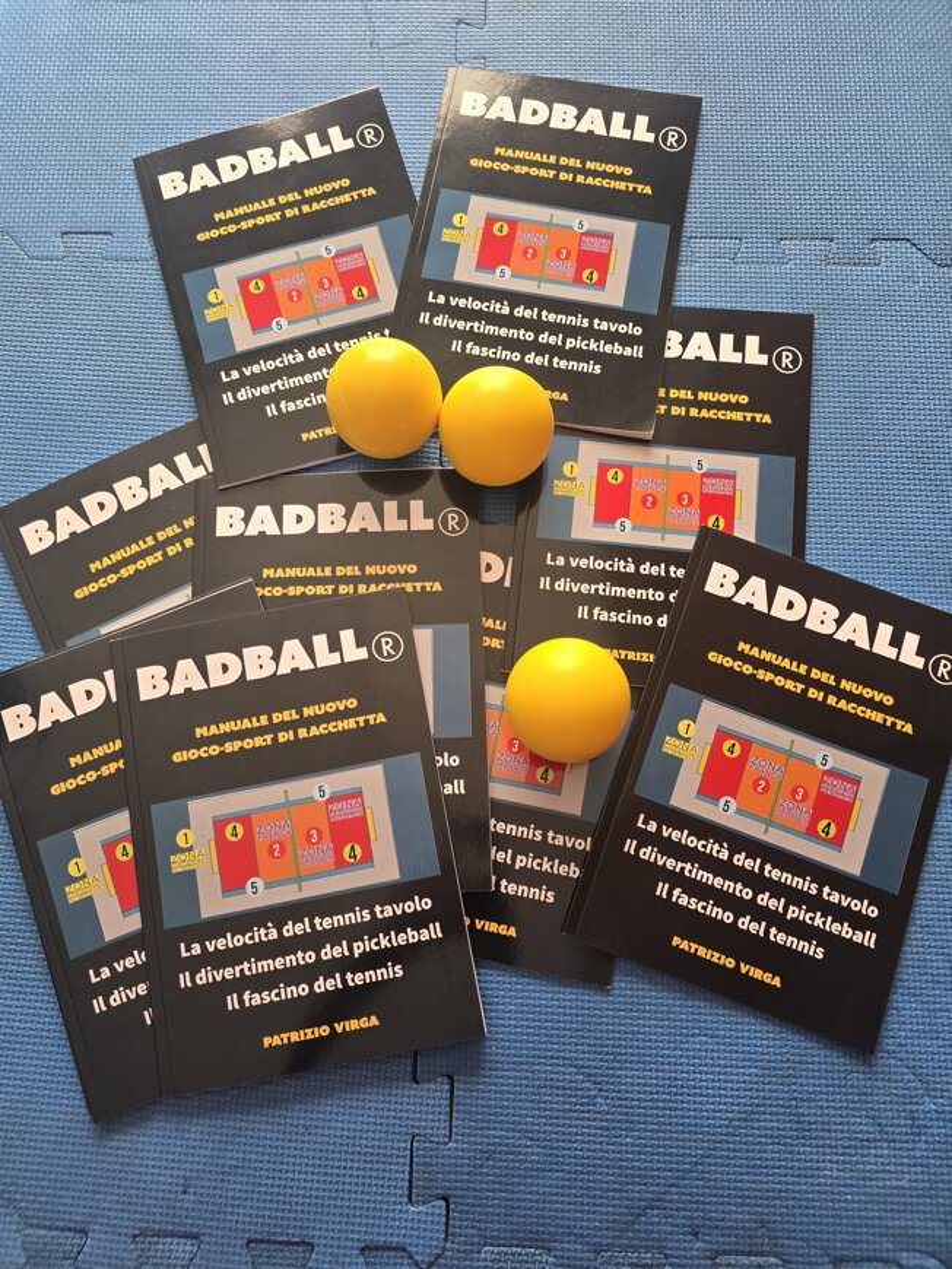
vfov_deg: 73.9
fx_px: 843
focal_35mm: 23
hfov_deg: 58.9
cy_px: 634
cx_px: 476
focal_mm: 6.3
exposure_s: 1/180
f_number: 1.7
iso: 100
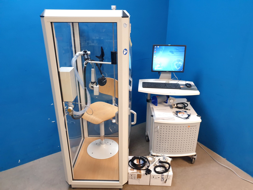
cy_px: 95
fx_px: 190
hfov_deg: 67.3
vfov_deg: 53.1
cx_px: 126
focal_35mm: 26
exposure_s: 1/50
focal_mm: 4.3
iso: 320
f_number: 2.4
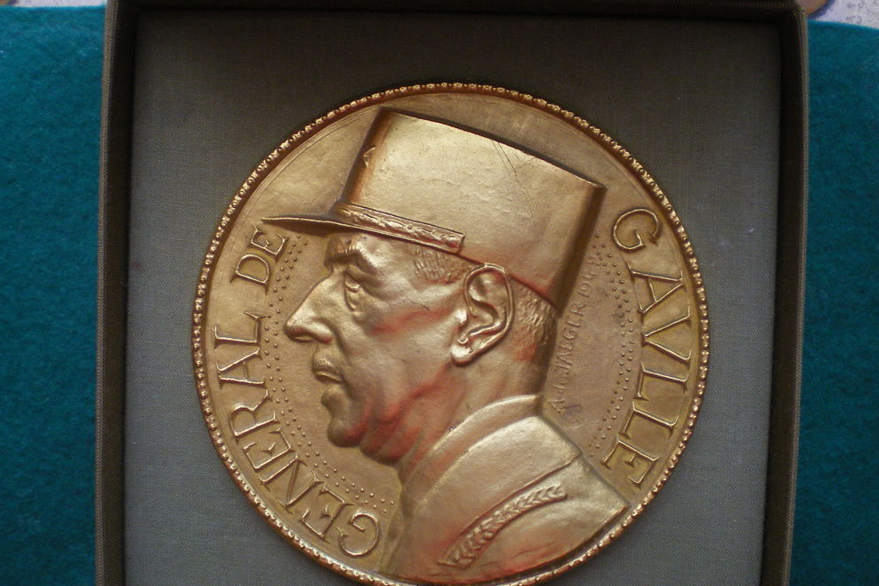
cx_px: 443
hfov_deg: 48.5
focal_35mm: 40
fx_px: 977
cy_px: 307
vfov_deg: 33.4
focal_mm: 6.3
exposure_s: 1/50
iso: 250
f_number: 3.1
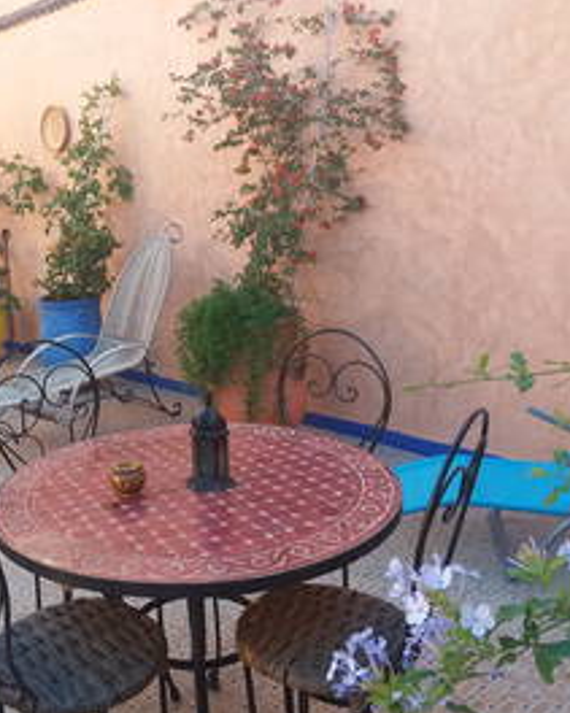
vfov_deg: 50.3
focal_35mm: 36
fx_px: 760
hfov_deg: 40.2
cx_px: 154
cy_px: 356
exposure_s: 1/126
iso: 40
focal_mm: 2.91
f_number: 1.9
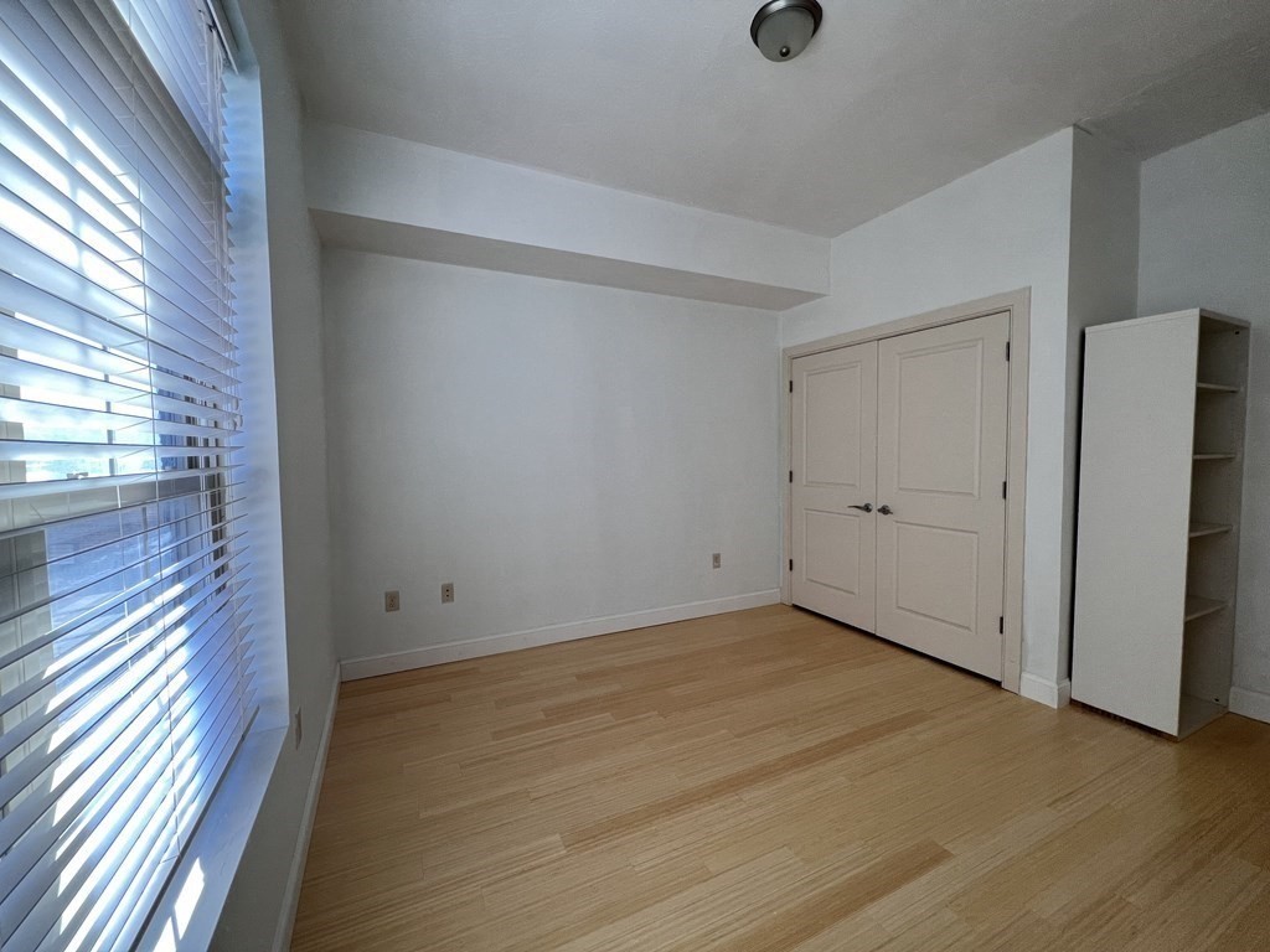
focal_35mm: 13
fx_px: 477
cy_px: 476
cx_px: 635
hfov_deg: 106.2
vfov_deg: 89.9
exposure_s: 1/122
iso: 100
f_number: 1.8
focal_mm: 1.57
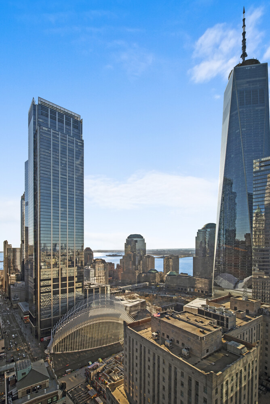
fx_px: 157
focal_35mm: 14
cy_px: 202
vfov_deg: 104.2
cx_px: 135
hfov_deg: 81.3
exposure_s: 1/160
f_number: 11
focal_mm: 14
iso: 320
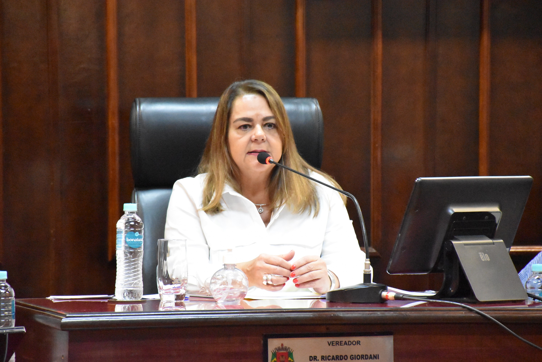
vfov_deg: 6.6
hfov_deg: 9.8
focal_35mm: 210
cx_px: 271
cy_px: 181
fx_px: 3164
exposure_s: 1/125
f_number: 5.6
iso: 12800
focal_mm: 140
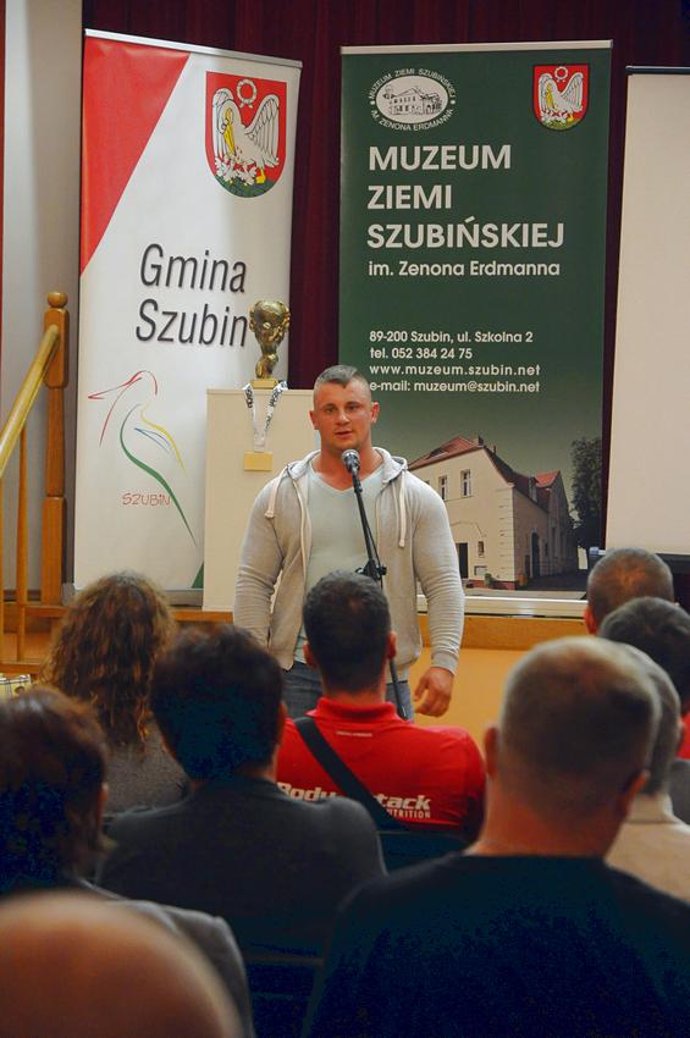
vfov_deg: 19.5
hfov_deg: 13.0
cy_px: 519
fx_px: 3025
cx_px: 345
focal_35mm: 105
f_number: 4.5
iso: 2500
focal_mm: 70
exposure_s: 1/60
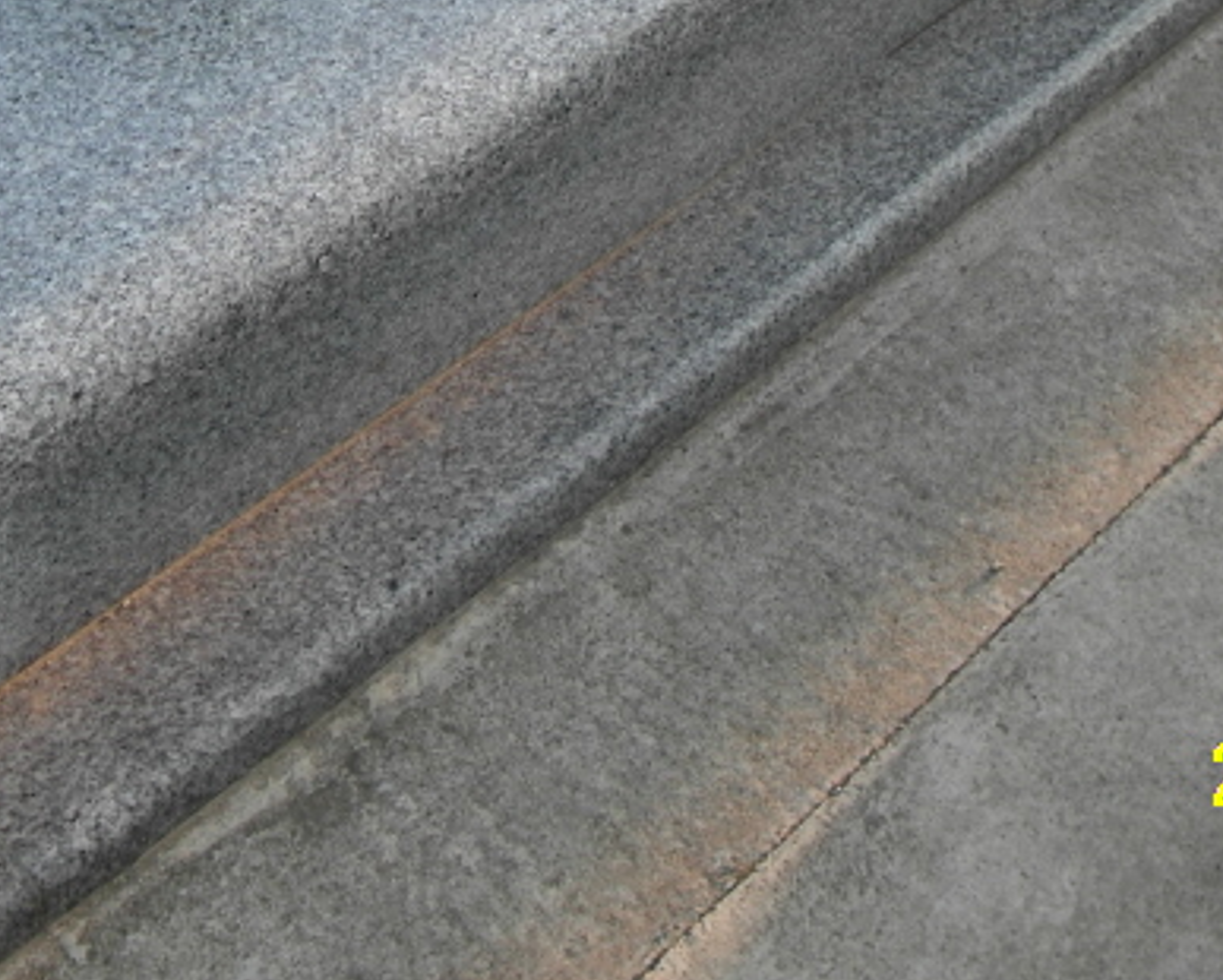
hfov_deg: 29.8
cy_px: -180
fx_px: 2245
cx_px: 259
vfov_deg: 22.7
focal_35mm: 62
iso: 80
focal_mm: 5.2
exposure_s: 1/90
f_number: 3.4
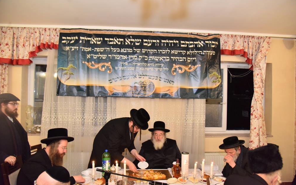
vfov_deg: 49.3
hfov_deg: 72.6
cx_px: 149
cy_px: 94
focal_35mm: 25
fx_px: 202
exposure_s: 1/125
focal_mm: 24
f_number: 4
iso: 2500
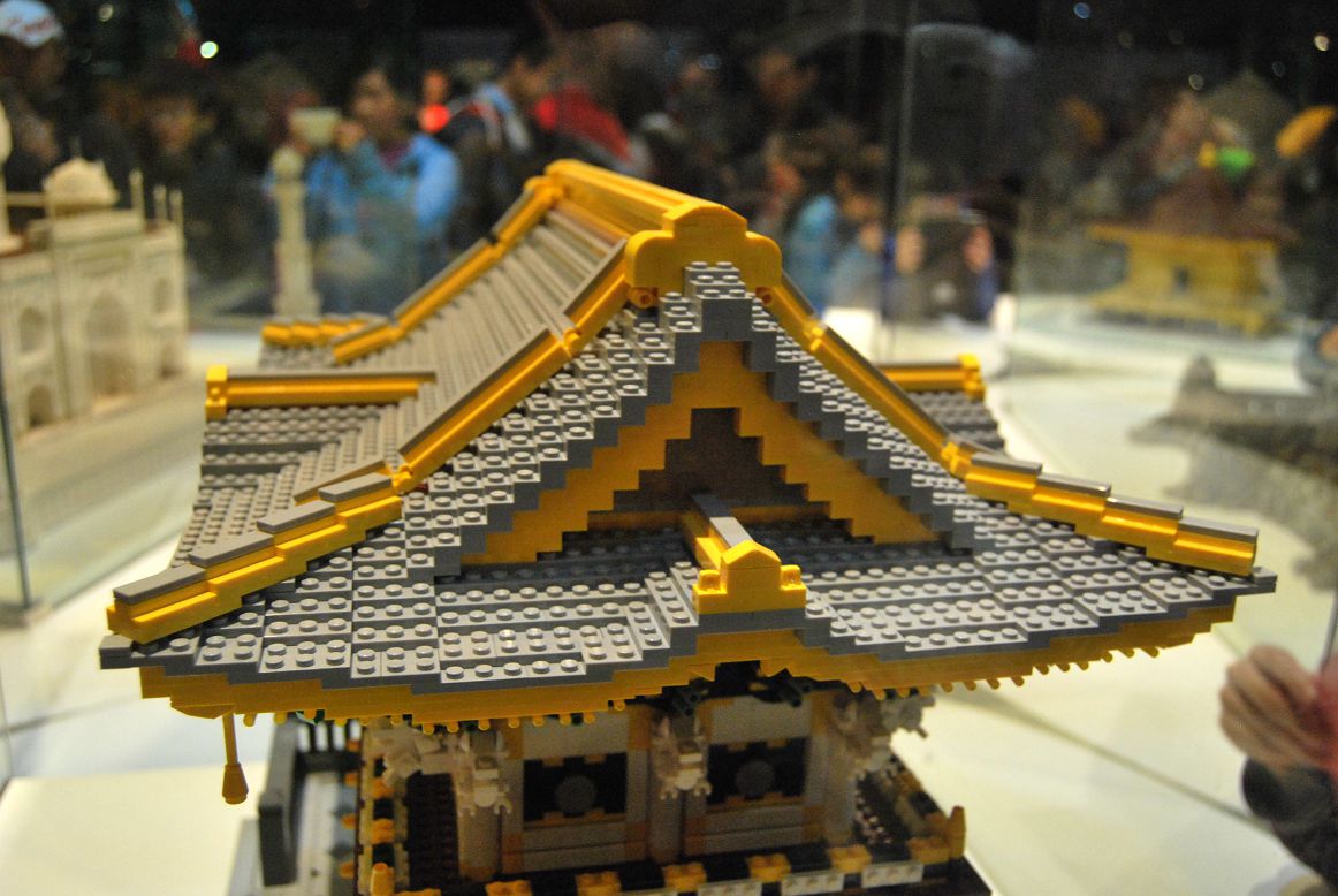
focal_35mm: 33
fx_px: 1228
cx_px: 669
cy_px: 448
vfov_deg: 40.1
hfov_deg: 57.2
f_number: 4.5
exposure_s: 1/25
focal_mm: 22
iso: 800
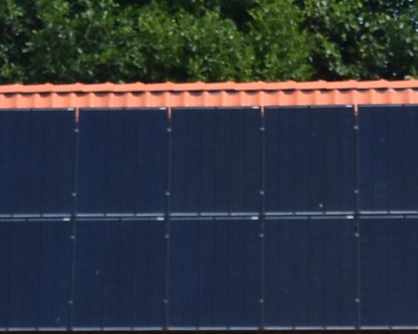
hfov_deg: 4.6
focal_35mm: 420
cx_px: -223
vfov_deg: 3.7
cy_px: 488
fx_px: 5195
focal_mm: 34
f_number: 9
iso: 200
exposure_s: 1/320
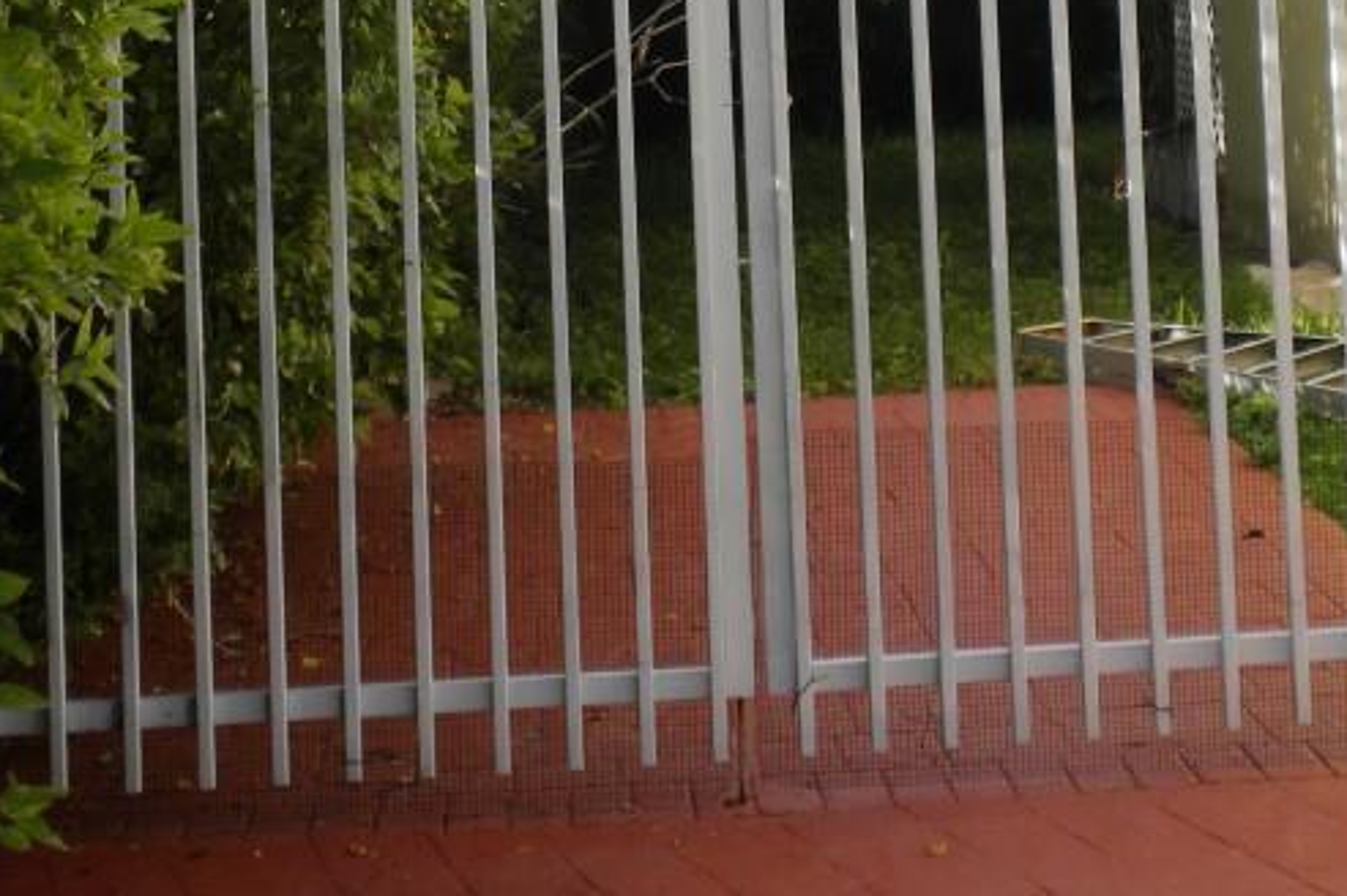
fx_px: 2991
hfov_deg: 25.4
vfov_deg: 16.5
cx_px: 719
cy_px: -104
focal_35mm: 80
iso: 64
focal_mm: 6.6
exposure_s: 1/235
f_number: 3.5
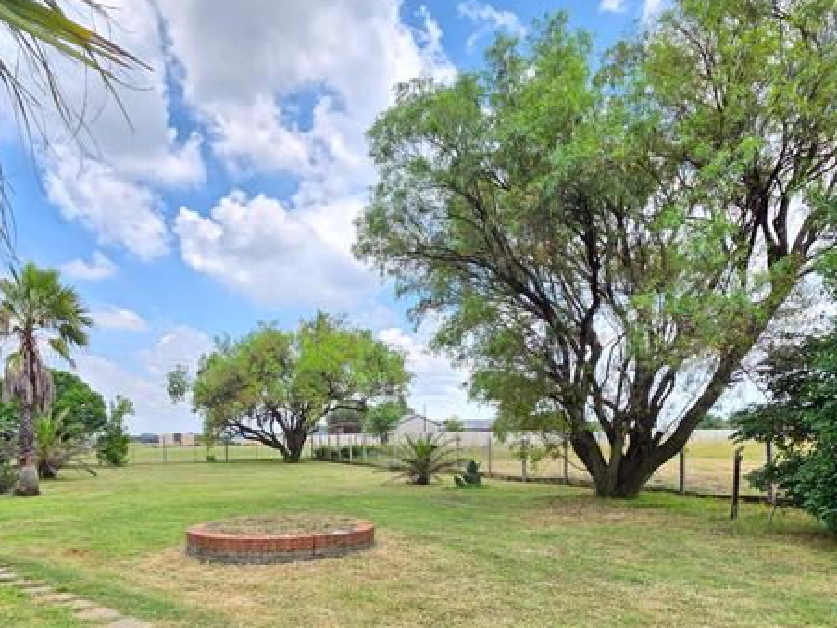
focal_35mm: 23
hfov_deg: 73.0
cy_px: 484
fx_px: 556
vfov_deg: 55.6
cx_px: 328
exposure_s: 1/722
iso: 40
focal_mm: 2.2
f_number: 1.9
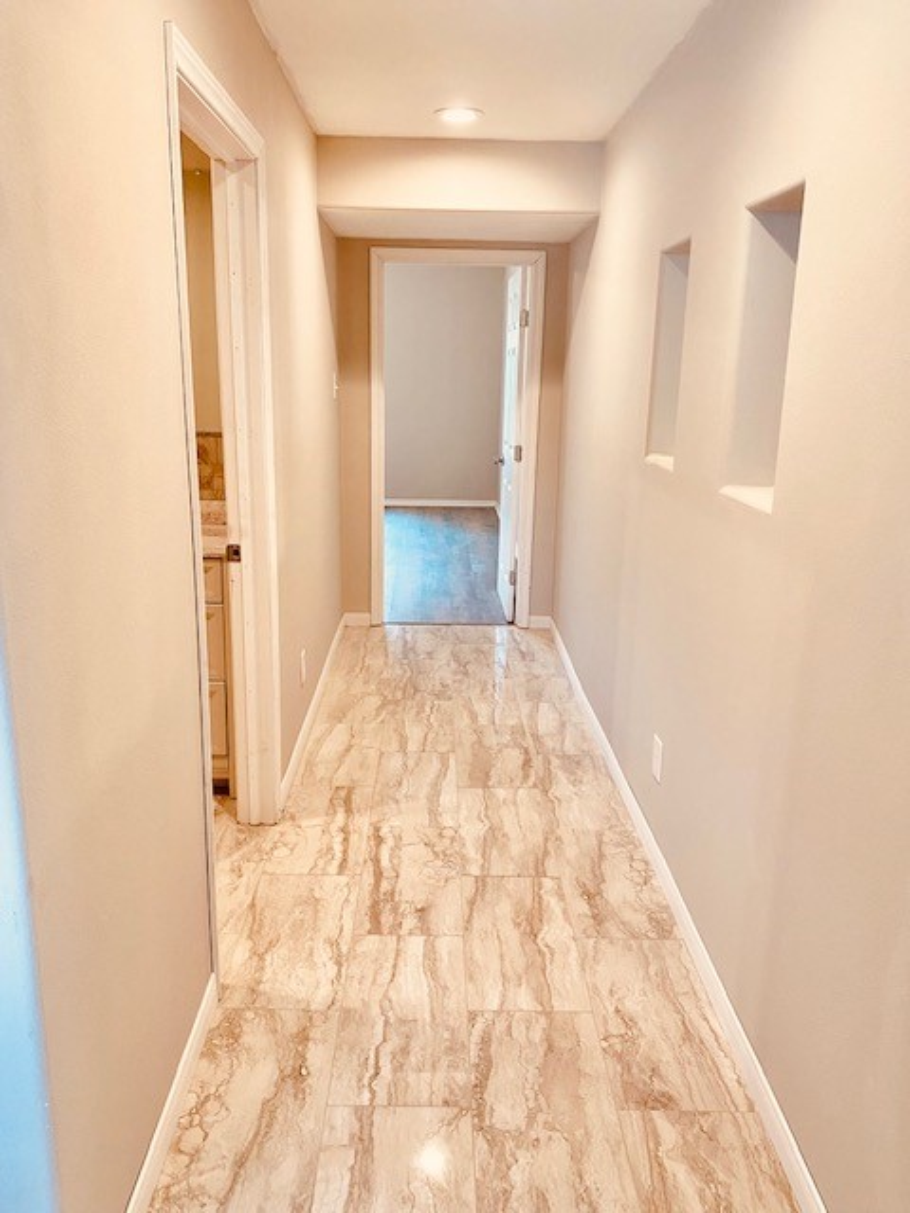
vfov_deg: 67.3
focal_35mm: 26
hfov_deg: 53.1
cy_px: 606
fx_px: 911
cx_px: 455
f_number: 1.8
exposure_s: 1/60
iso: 125
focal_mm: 4.25
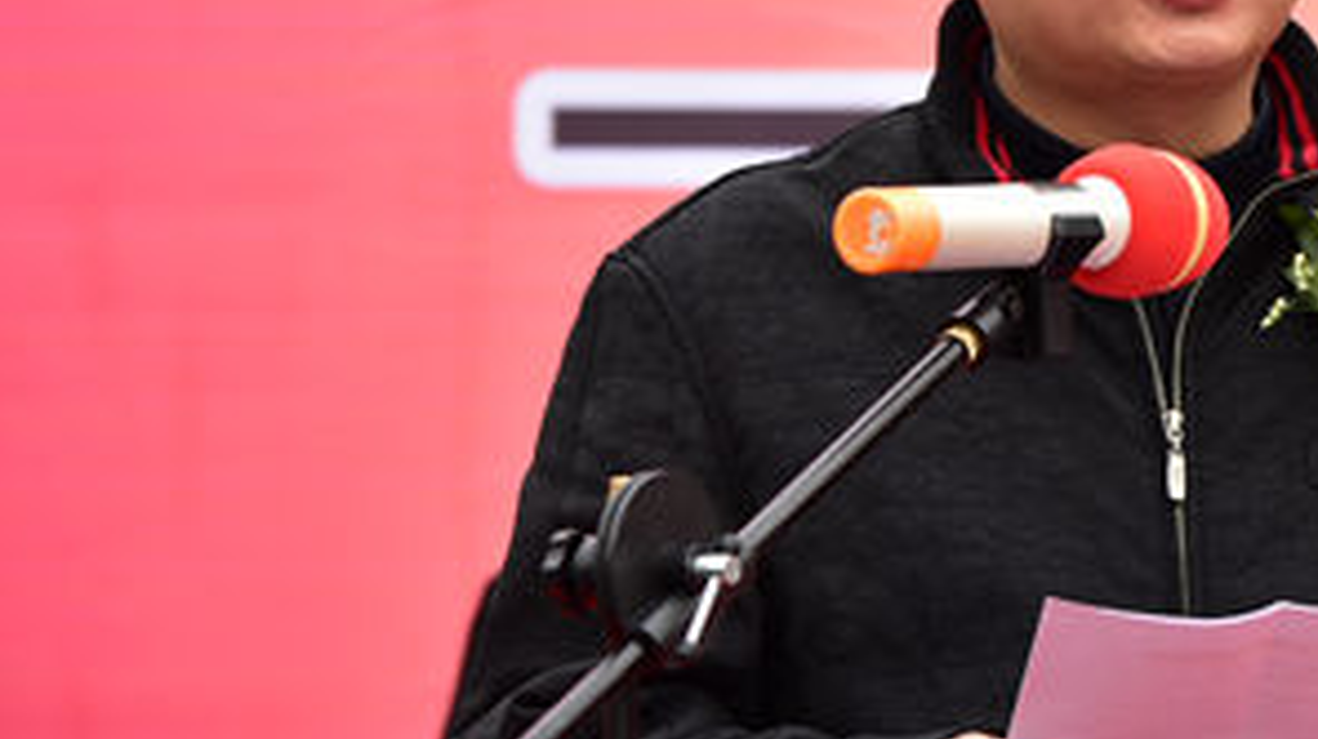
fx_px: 8905
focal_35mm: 255
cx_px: 1184
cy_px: -7
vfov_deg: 4.7
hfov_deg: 8.4
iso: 125
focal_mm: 120
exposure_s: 1/160
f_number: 5
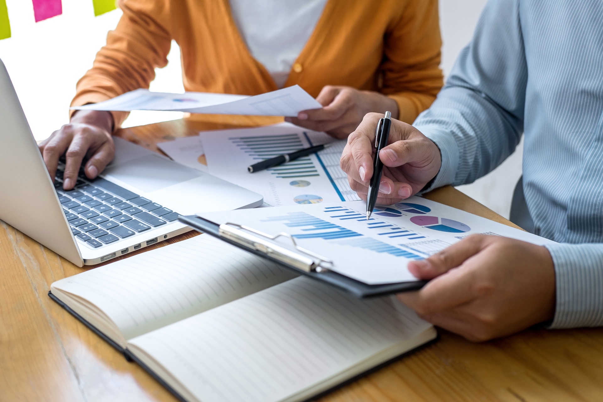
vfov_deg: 25.5
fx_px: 888
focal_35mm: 53
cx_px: 302
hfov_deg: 37.5
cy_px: 201
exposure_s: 1/160
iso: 320
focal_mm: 35
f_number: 2.8
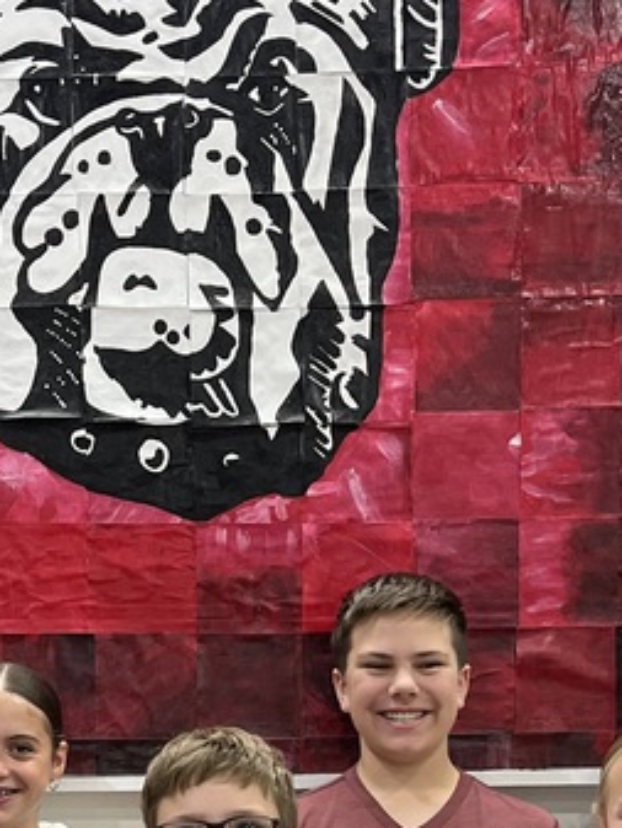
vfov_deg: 23.3
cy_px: 904
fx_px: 1891
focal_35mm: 79
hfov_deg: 18.6
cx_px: 187
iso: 160
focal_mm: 5.1
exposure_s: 1/60
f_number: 1.6
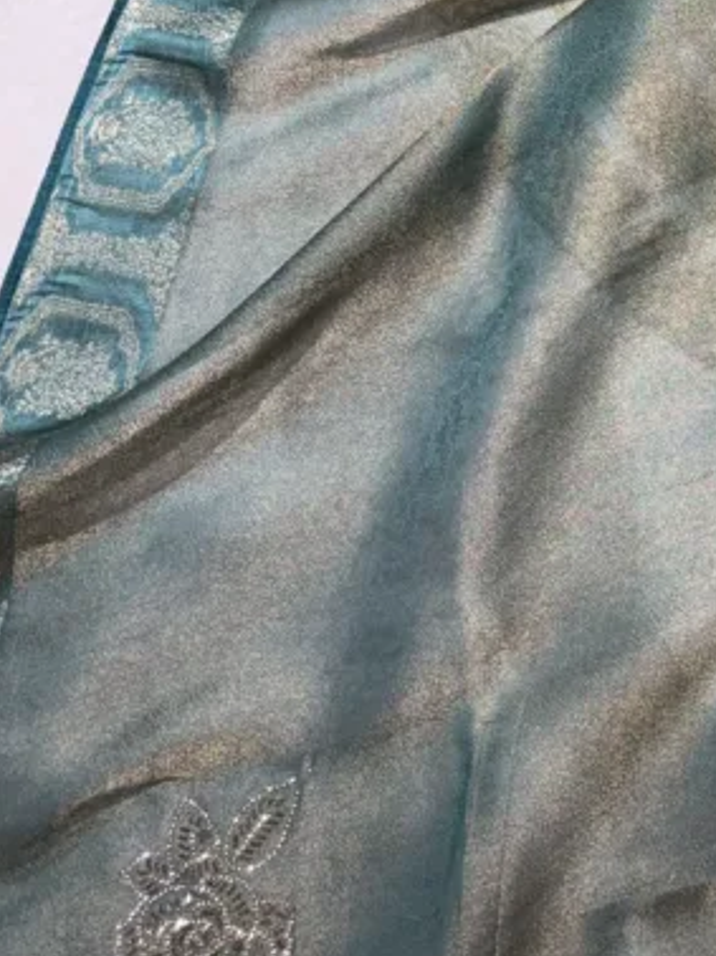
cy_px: 32
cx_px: 853
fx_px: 1712
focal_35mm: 62
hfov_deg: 21.9
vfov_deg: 29.4
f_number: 1.6
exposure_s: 1/100
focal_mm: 5.96
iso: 50
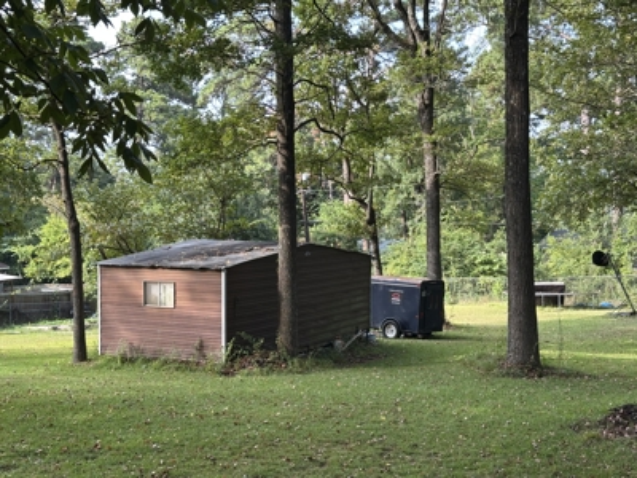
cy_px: 239
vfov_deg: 30.3
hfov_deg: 39.7
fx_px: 883
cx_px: 318
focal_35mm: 48
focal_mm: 6.86
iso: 64
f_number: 1.78
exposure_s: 1/256
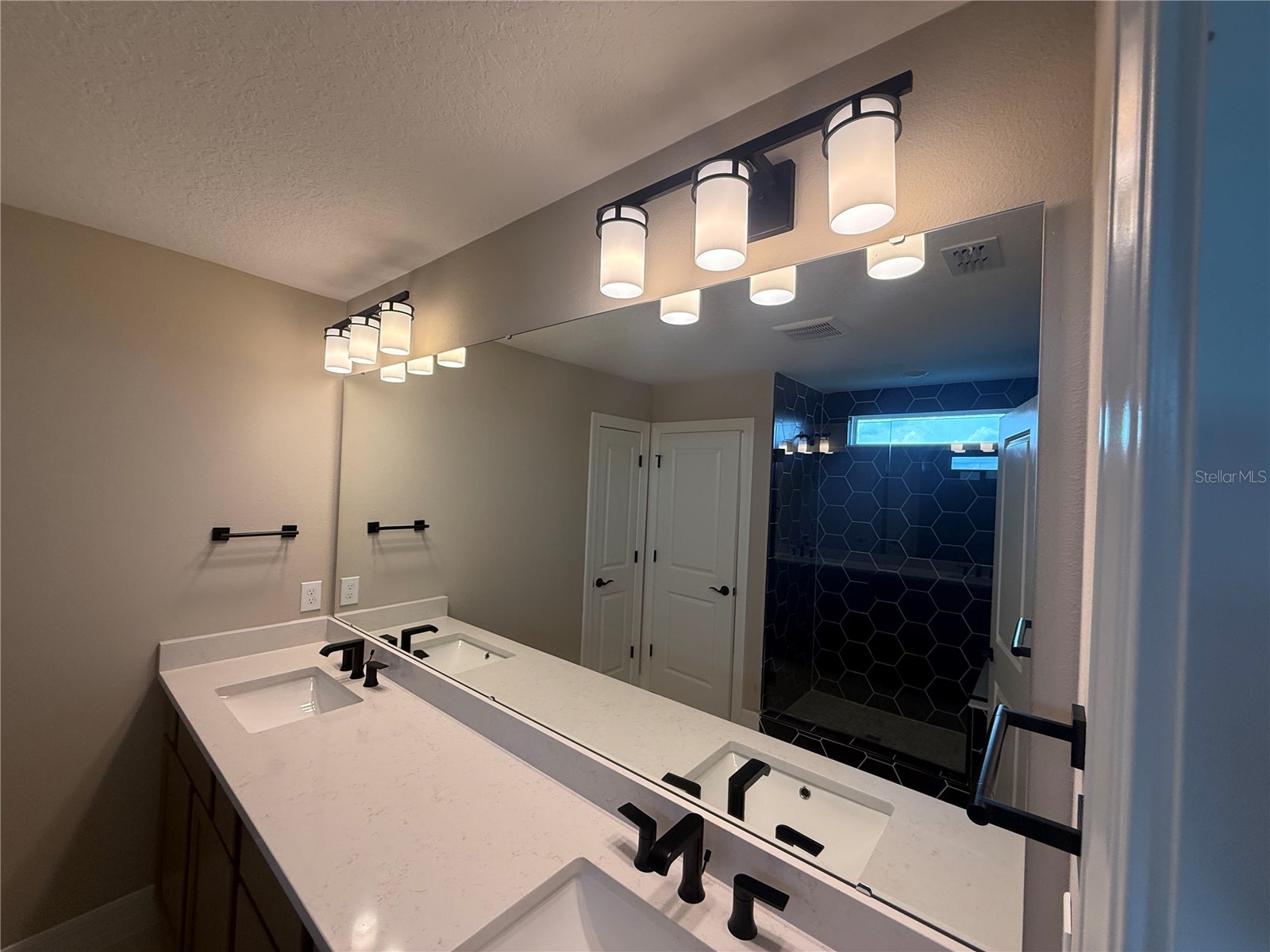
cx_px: 635
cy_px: 476
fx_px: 514
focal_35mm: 14
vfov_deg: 85.7
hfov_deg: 102.1
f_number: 2.2
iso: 160
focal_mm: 2.22
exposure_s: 1/120
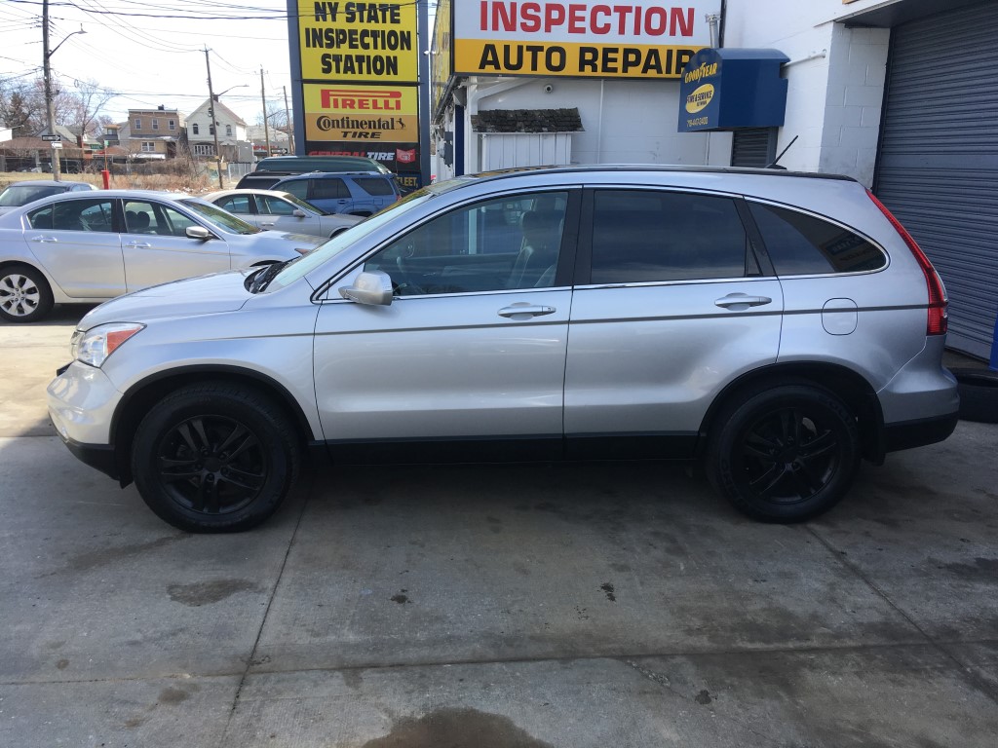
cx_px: 499
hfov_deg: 61.7
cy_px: 374
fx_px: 836
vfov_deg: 48.2
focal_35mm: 29
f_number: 2.2
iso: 25
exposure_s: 1/574
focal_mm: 4.15
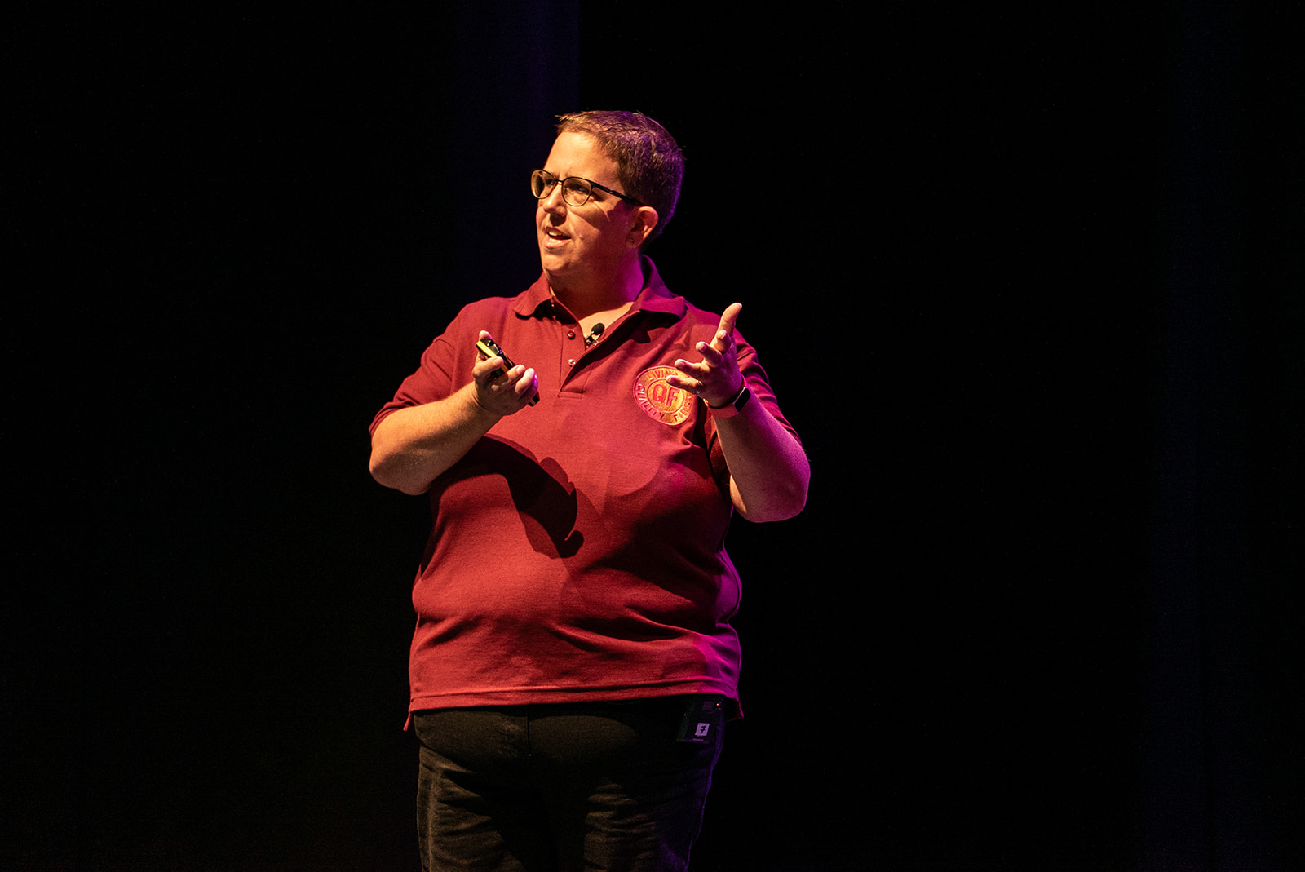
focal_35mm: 300
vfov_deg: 4.6
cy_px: 436
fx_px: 10881
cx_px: 652
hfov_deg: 6.9
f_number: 5.6
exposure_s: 1/80
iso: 3200
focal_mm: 300
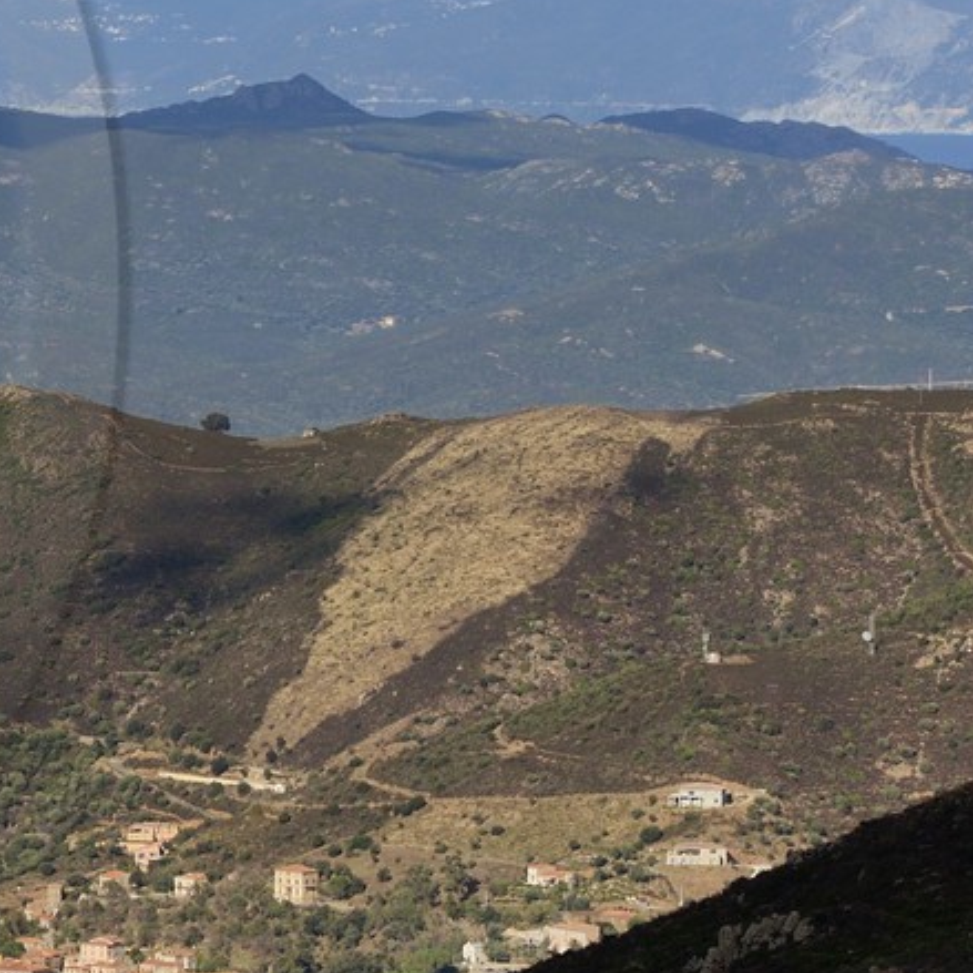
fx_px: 12021
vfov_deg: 4.6
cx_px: -796
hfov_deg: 4.6
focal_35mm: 378
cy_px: 286
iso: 200
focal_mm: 122
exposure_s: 1/400
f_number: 14
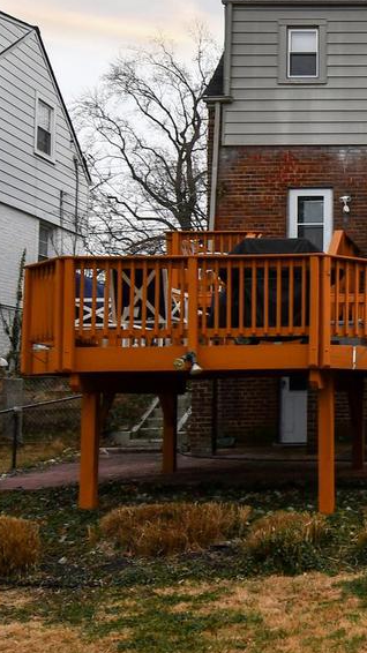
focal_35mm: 48
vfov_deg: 42.5
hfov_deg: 22.4
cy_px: 233
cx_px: 469
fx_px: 831
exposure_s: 1/250
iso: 160
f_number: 8
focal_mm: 12
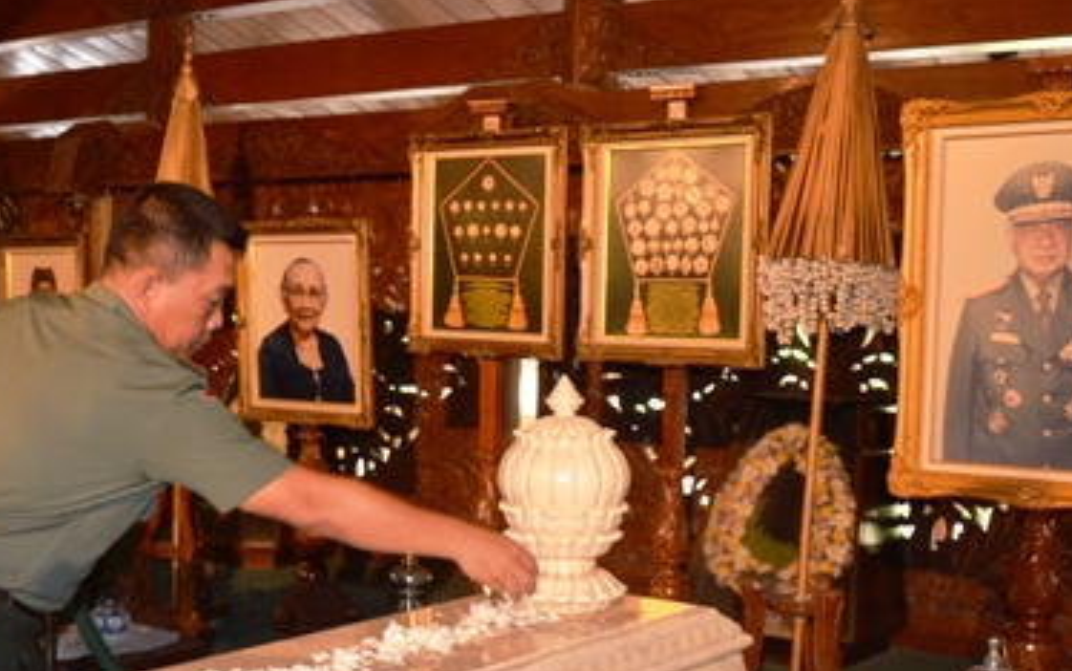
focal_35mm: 55
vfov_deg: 23.4
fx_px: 1604
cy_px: 493
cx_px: 375
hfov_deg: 36.7
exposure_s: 1/8
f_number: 4
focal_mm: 21
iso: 400
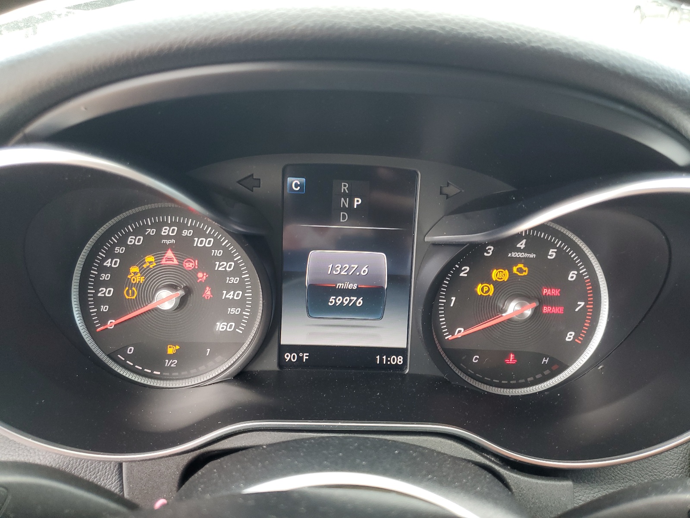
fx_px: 518
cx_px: 345
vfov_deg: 53.1
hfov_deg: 67.3
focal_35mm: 26
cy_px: 259
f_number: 1.5
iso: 75
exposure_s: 1/120
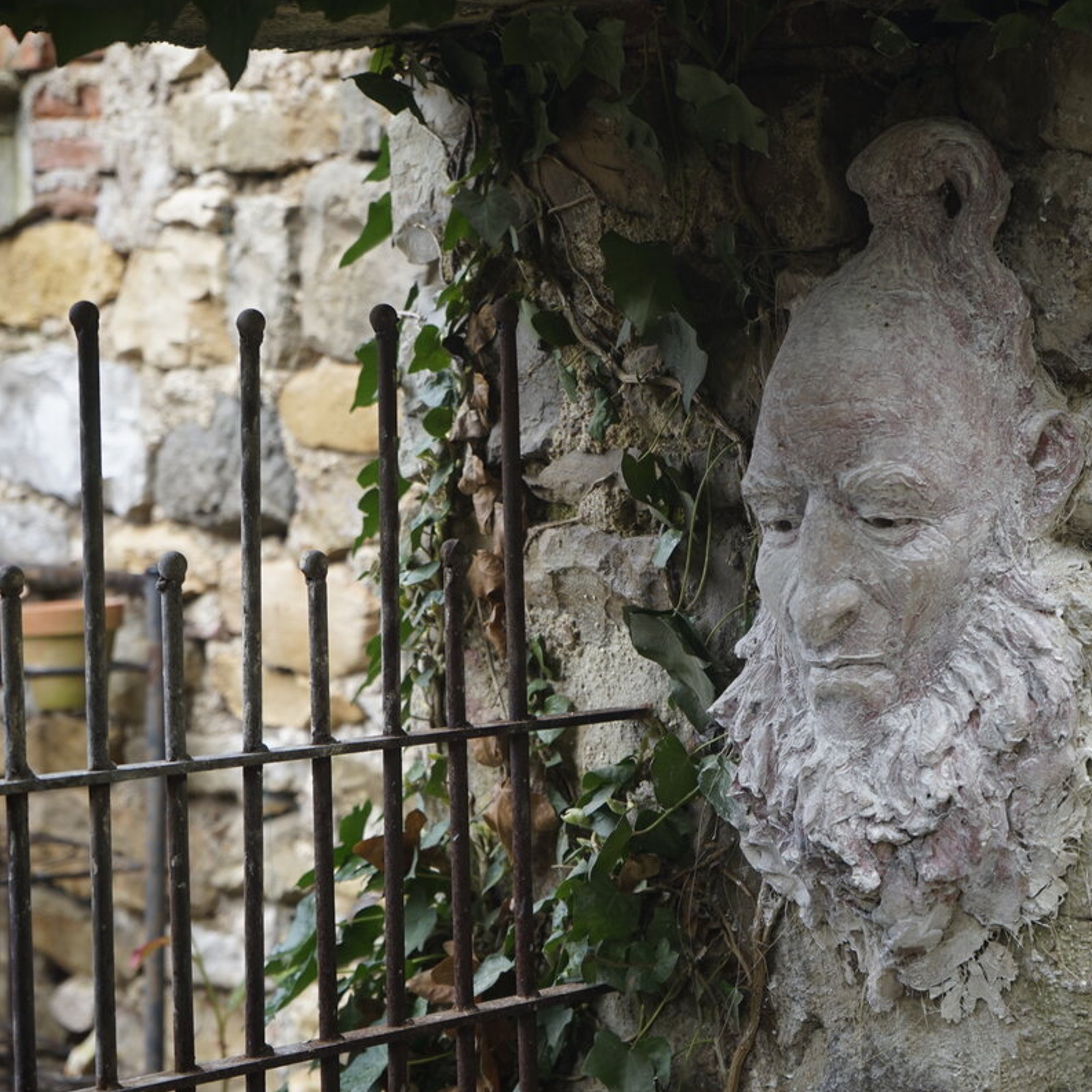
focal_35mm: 90
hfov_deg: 19.3
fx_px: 3212
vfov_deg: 19.3
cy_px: 544
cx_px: 671
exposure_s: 1/160
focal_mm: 70
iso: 250
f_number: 5.6
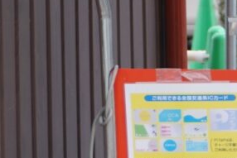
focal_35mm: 483
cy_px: 103
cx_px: 288
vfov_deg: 2.8
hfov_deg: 4.3
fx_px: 3181
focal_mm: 90
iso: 160
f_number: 5.6
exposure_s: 1/160
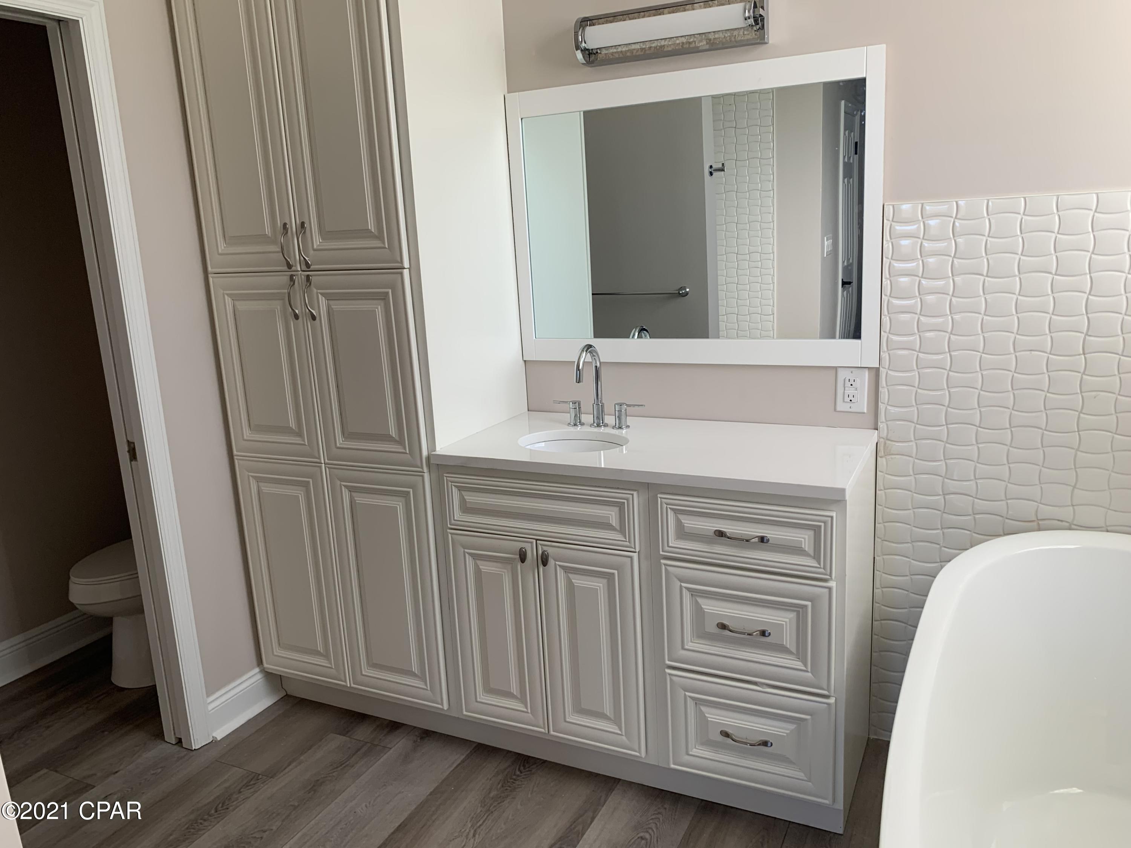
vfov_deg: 53.1
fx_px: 849
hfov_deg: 67.3
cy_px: 424
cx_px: 566
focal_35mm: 26
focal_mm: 4.25
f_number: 1.8
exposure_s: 1/121
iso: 40
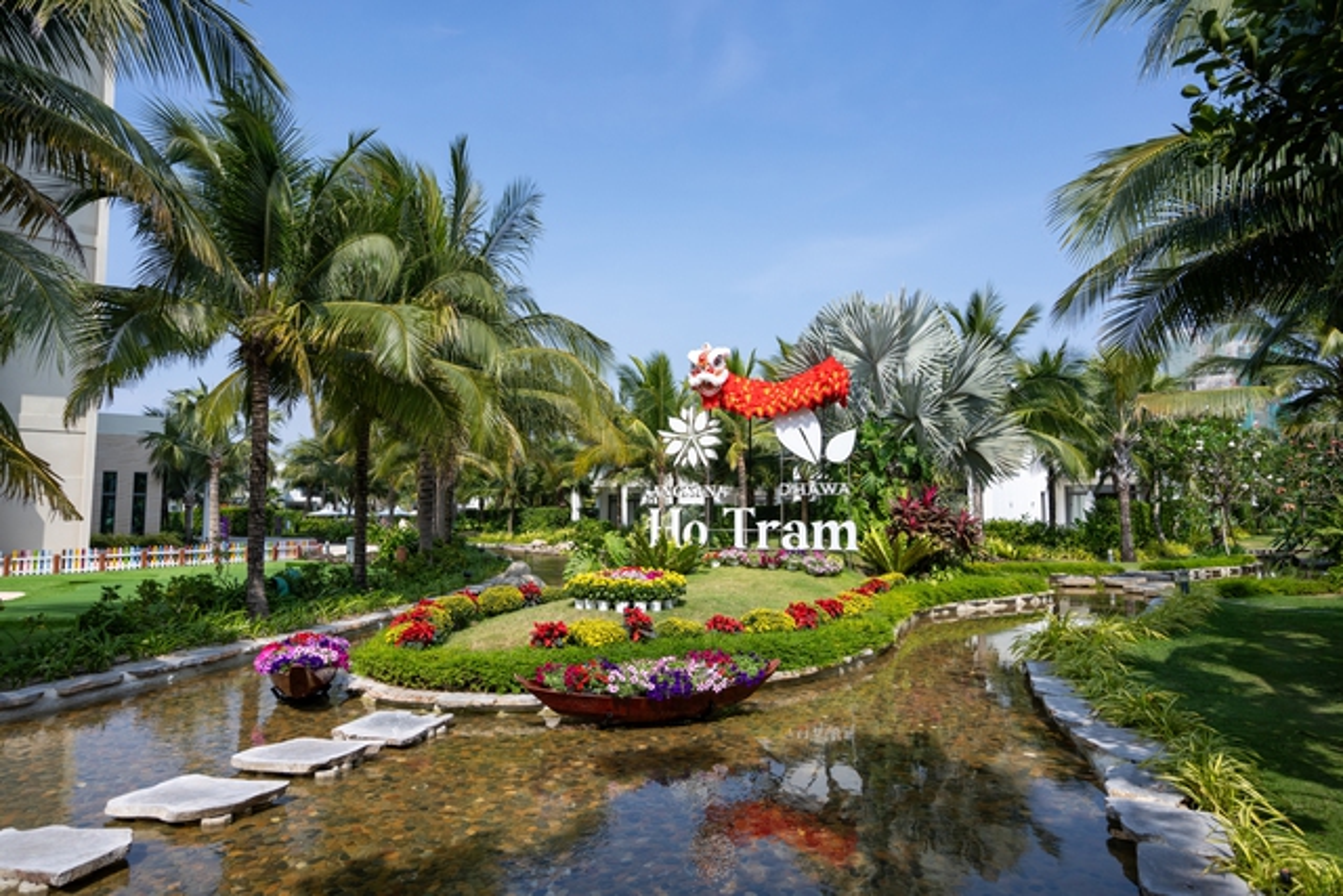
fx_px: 821
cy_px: 448
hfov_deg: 78.6
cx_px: 672
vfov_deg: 57.3
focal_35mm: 22
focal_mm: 22
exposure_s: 1/5000
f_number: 3.2
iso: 400
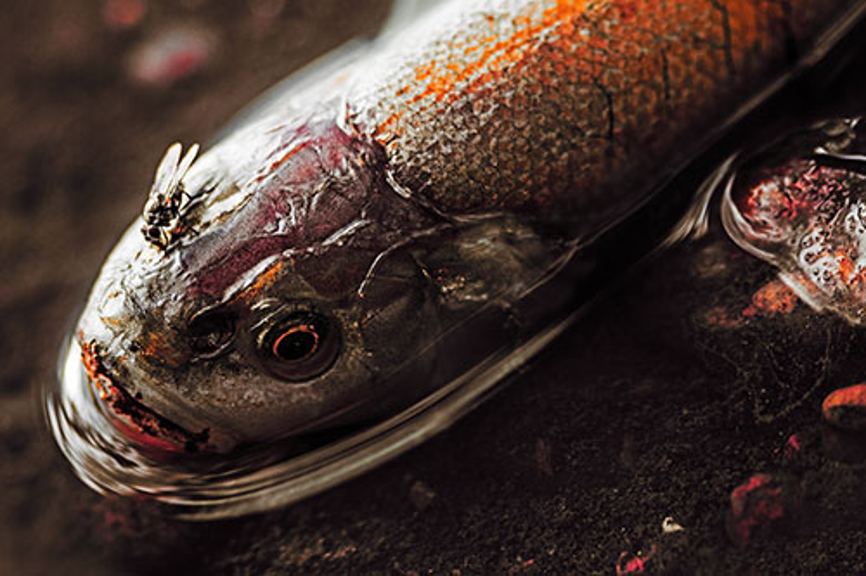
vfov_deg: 6.5
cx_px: 433
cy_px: 288
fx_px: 5050
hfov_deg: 9.8
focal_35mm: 210
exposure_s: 1/250
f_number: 6.7
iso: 360
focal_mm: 210
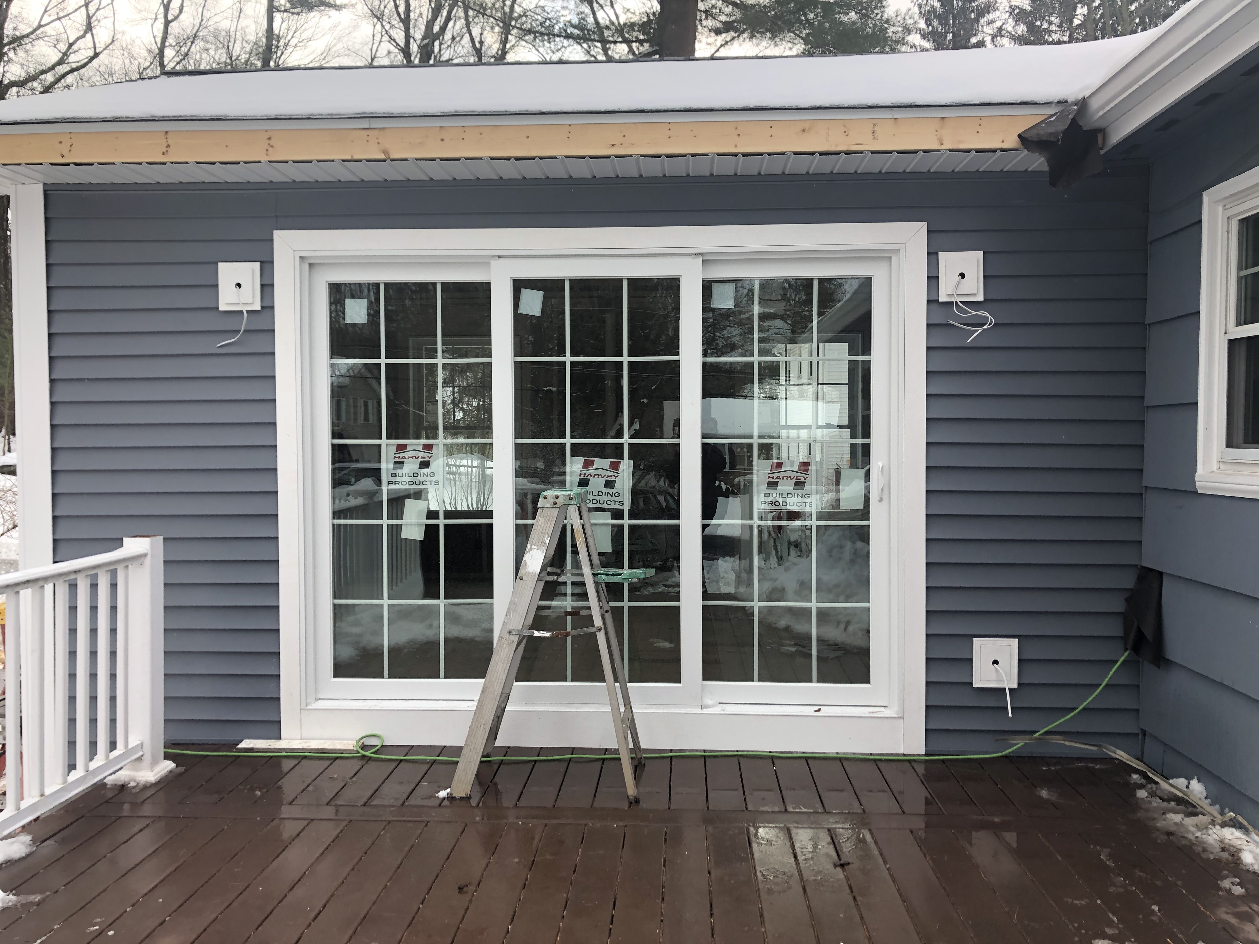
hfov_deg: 63.4
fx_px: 1018
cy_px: 472
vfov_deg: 49.7
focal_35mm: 28
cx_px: 630
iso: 20
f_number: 1.8
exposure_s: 1/422
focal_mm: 3.99
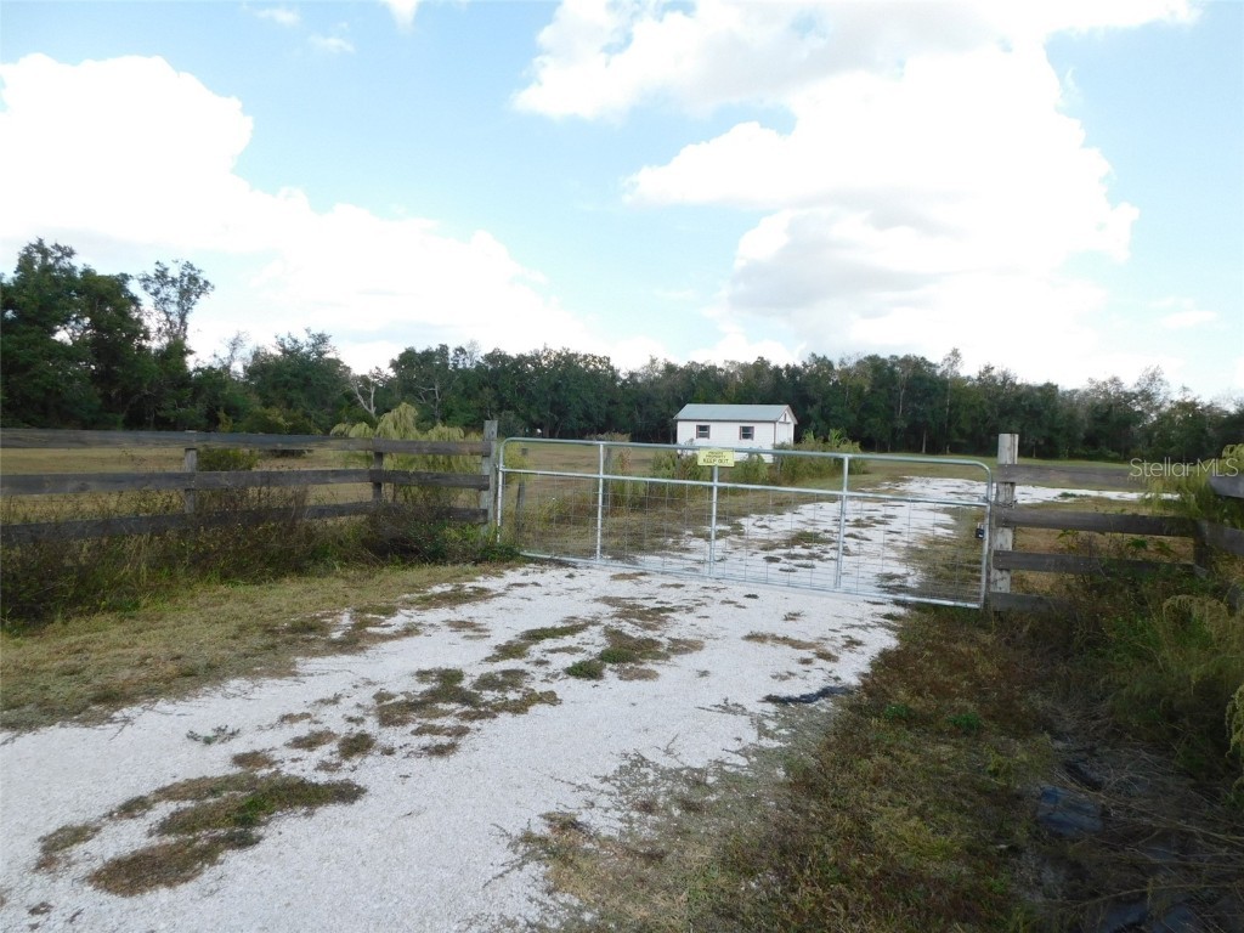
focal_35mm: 23
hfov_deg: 73.9
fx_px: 827
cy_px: 466
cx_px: 622
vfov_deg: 58.9
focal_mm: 4
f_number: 3
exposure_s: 1/800
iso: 125
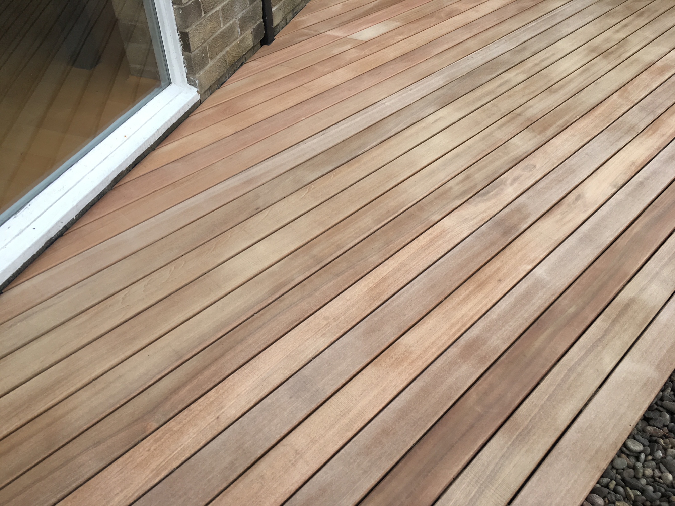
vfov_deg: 48.2
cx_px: 338
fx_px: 565
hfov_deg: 61.7
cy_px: 253
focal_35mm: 29
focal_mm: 4.15
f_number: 2.2
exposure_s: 1/100
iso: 25
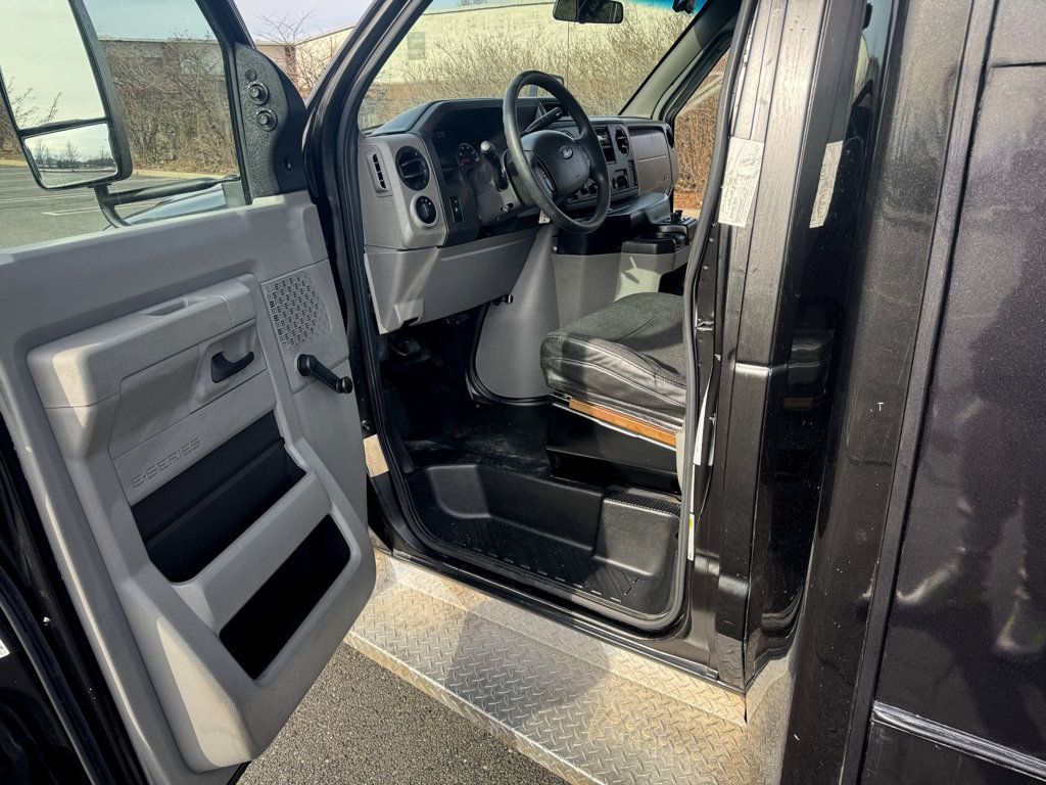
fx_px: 725
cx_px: 523
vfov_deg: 56.8
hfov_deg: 71.6
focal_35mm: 24
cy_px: 392
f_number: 1.78
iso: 80
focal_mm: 6.76
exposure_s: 1/506
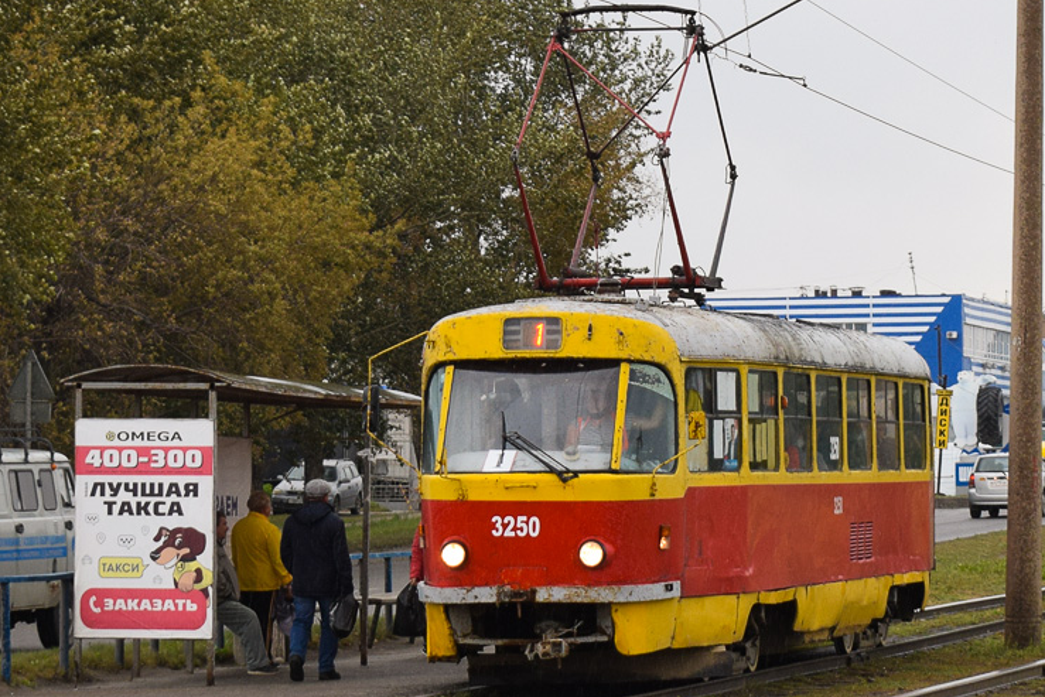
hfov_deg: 18.3
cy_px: 318
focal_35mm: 112
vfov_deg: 12.2
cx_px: 564
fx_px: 3252
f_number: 6.3
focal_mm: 46
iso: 400
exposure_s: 1/160
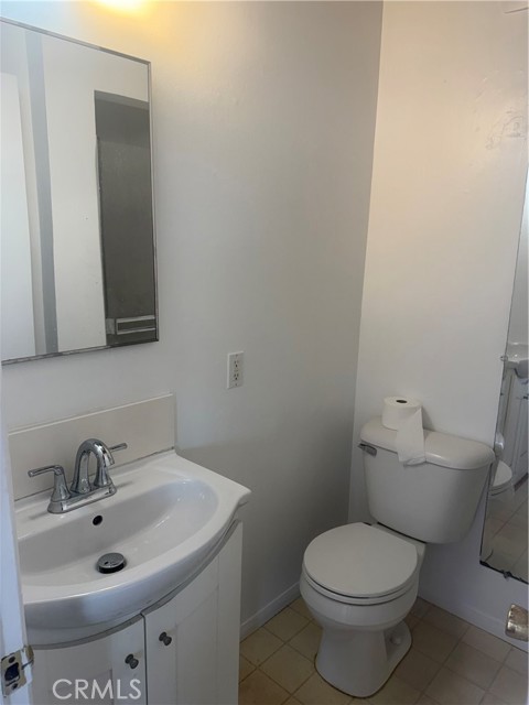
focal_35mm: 24
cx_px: 264
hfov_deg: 56.8
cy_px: 352
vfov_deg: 71.6
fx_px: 489
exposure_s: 1/120
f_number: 1.78
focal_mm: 6.76
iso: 100
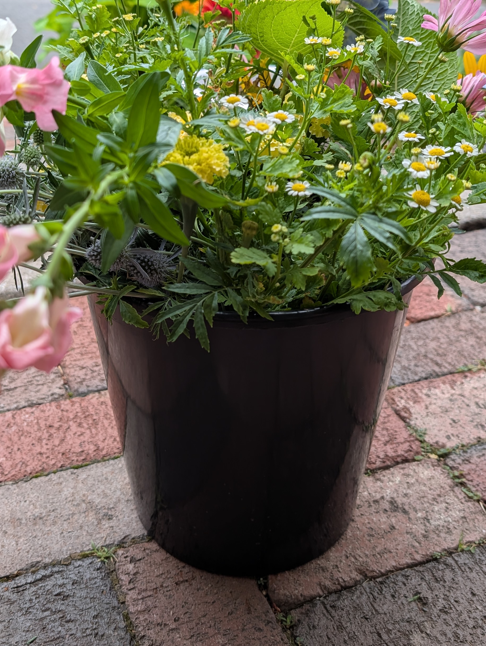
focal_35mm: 40
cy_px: 232
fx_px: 747
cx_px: 204
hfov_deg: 36.0
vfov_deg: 46.2
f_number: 1.68
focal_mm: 6.9
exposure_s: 1/86.1
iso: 34
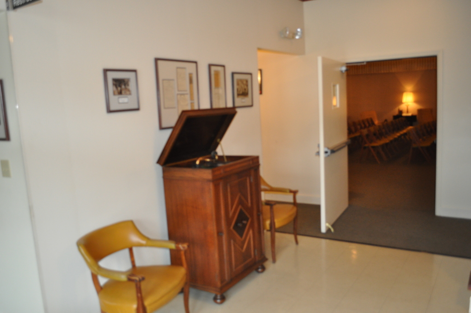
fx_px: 392
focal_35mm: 30
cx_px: 236
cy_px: 156
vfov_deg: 43.5
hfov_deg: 62.0
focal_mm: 20
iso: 800
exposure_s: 1/60
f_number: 3.8
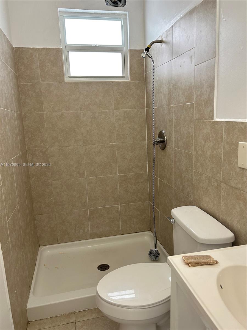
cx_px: 124
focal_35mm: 26
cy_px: 165
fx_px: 247
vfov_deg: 67.3
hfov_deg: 53.1
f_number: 1.5
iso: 125
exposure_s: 1/121
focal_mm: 5.7
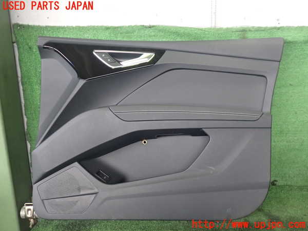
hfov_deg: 60.0
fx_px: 267
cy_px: 116
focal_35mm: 30
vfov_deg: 46.8
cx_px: 154
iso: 200
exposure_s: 1/30
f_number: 2.3
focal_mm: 5.4
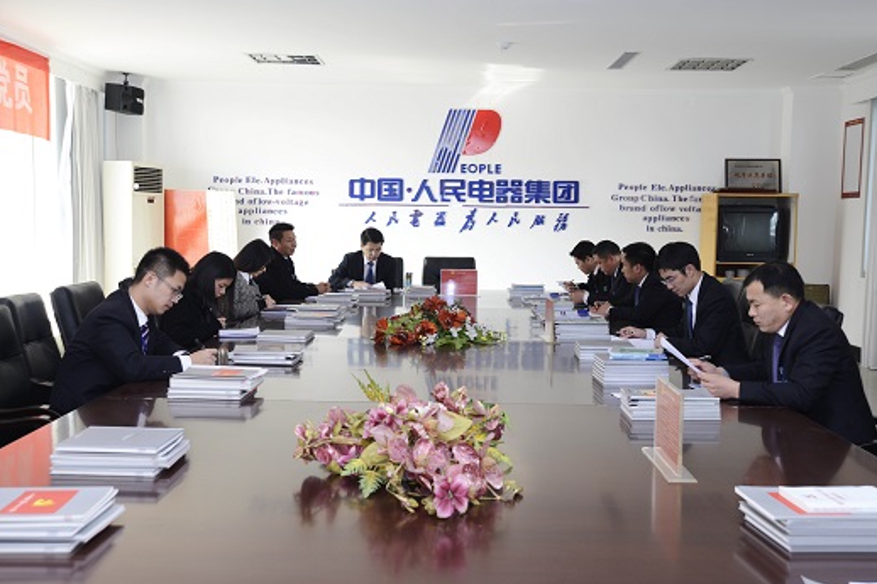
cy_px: 290
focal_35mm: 43
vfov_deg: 31.2
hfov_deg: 45.4
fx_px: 1047
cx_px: 444
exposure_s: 1/60
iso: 800
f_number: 8
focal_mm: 42
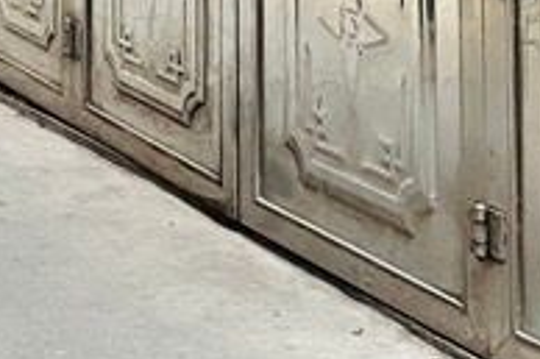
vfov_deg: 8.8
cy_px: -473
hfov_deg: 13.1
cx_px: -401
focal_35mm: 143
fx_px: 2143
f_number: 1.6
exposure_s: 1/83
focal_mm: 5.1
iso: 125
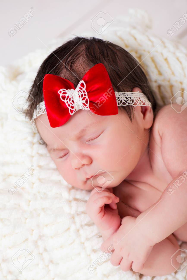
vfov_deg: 19.5
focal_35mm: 105
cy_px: 140
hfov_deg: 13.0
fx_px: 818
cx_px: 94
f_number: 7.1
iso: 200
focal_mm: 105
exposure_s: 1/200
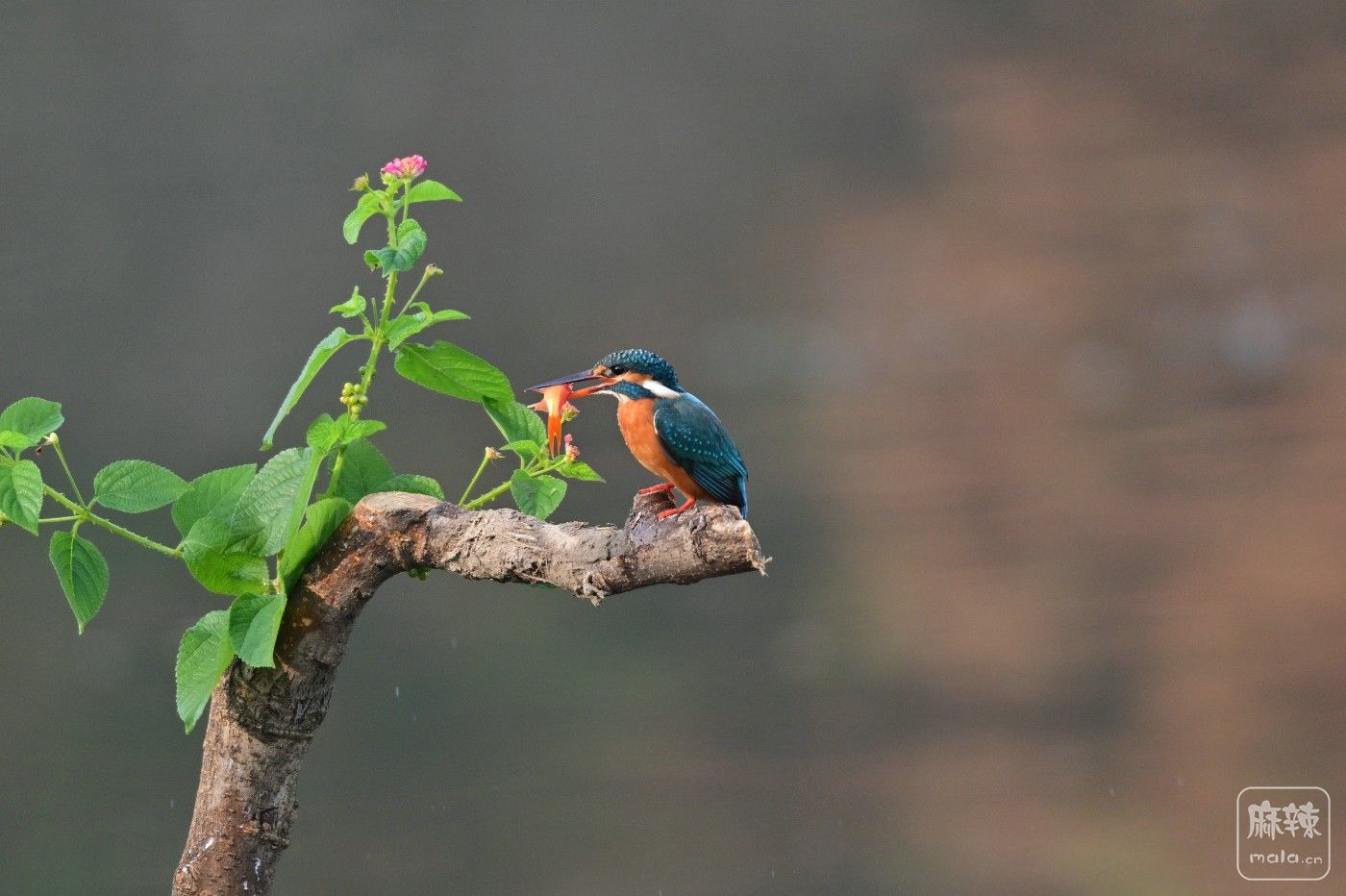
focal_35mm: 900
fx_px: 33633
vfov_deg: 1.5
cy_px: 448
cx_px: 673
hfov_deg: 2.3
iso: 640
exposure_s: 1/640
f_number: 6.3
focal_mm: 600
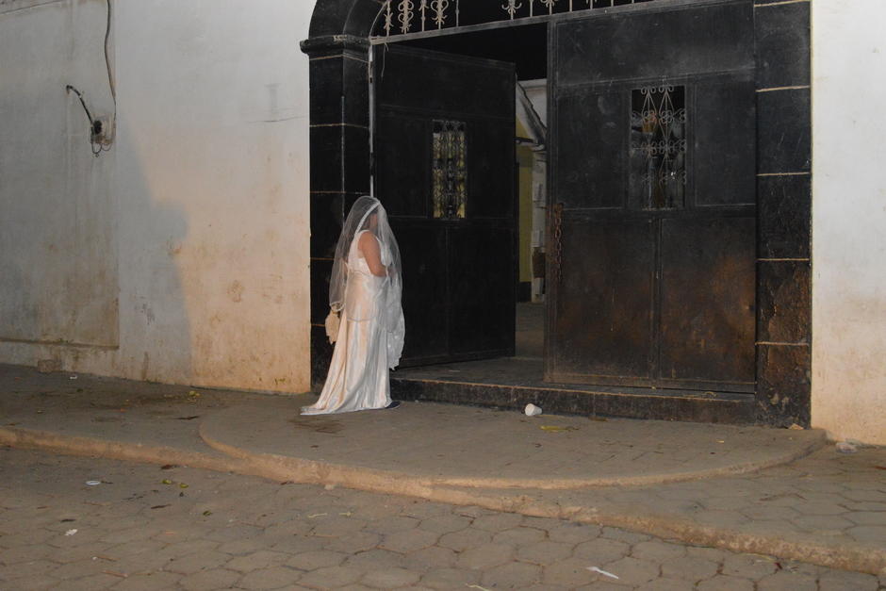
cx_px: 443
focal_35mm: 42
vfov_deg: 31.9
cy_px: 296
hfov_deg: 46.4
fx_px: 1034
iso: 3200
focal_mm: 28
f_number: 2.8
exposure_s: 1/60
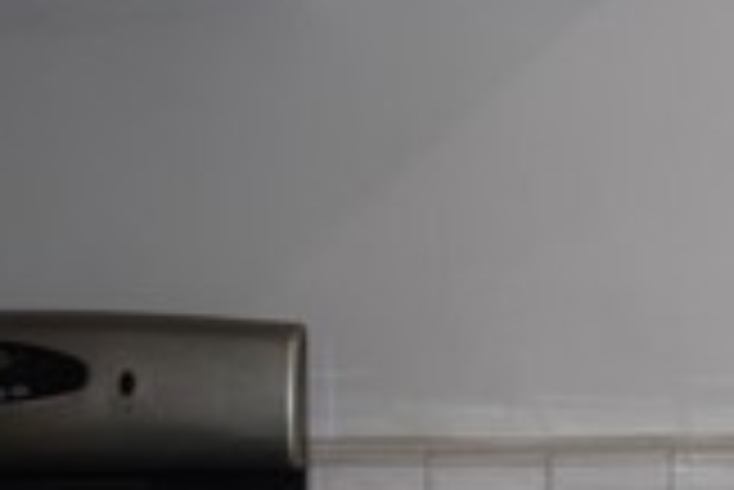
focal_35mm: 118
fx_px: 2408
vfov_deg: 11.6
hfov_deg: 15.8
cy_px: 267
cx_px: 1139
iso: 360
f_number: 3.5
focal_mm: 20
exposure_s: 1/125
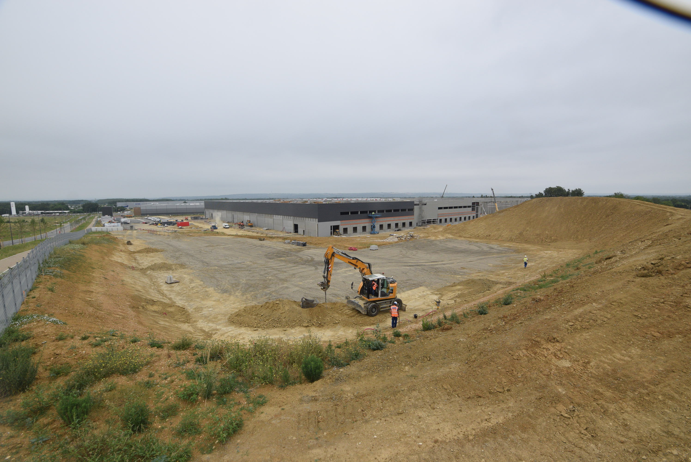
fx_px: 288
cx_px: 346
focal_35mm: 15
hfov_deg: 100.3
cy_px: 231
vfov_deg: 77.4
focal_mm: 10
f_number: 8
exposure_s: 1/250
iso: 400
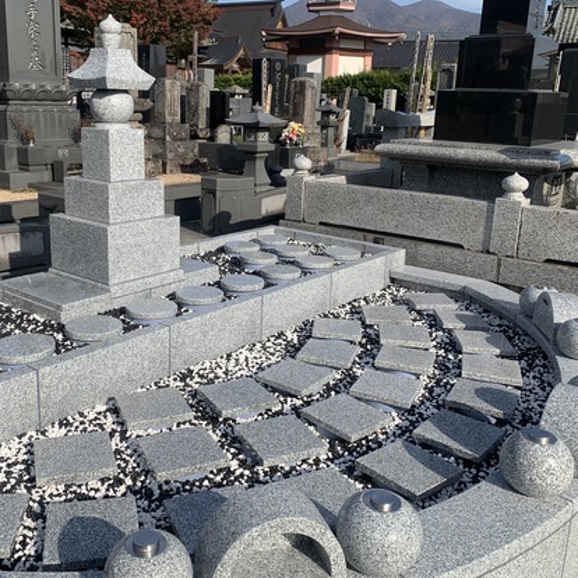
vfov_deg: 48.4
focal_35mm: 34
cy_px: 269
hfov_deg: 48.3
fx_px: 642
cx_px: 245
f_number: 1.8
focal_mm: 4.25
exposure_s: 1/2611
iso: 25
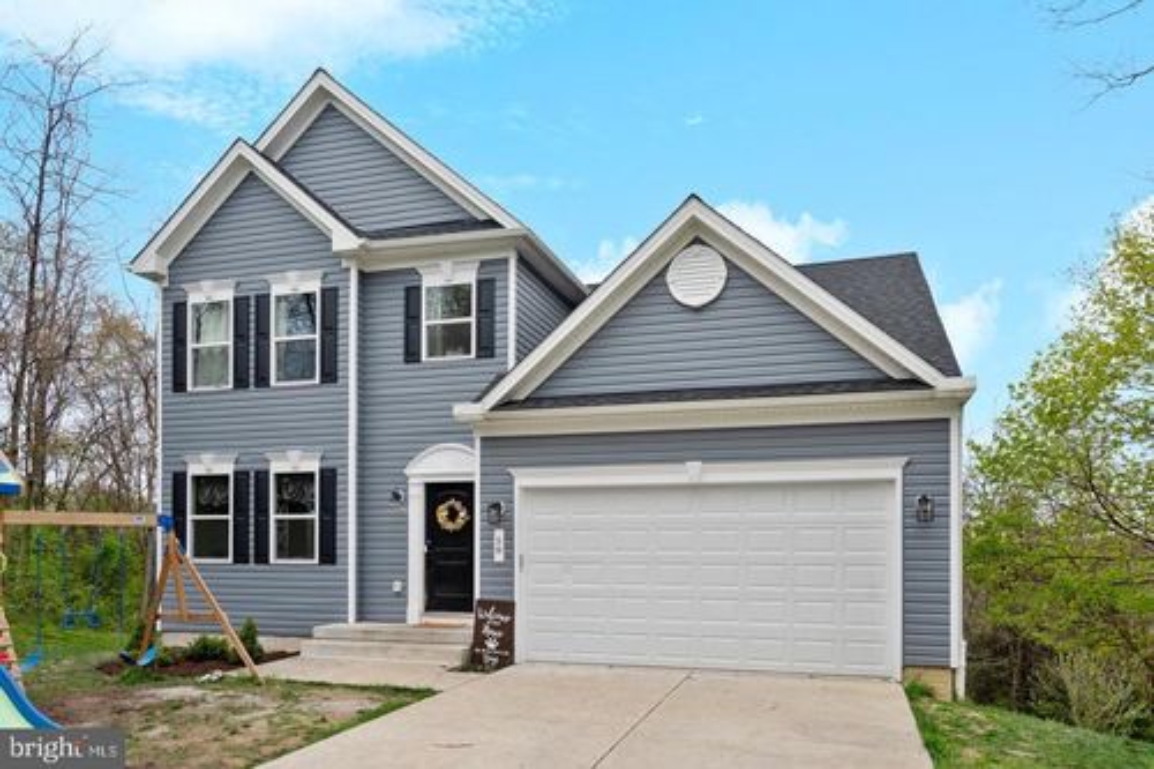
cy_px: 384
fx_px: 769
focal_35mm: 24
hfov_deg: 73.8
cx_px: 577
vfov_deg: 53.1
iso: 250
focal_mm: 24
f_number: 7.1
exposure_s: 1/125
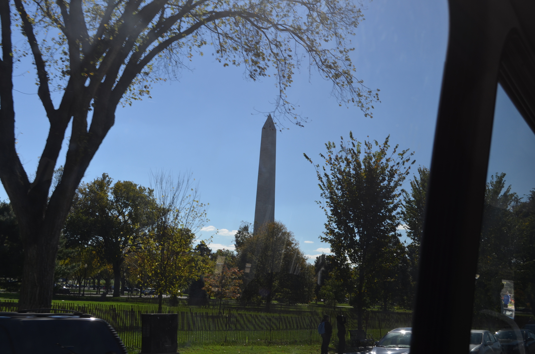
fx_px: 667
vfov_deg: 29.7
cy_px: 177
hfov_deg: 43.7
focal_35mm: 45
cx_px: 268
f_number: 7.1
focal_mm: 30
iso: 200
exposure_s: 1/200
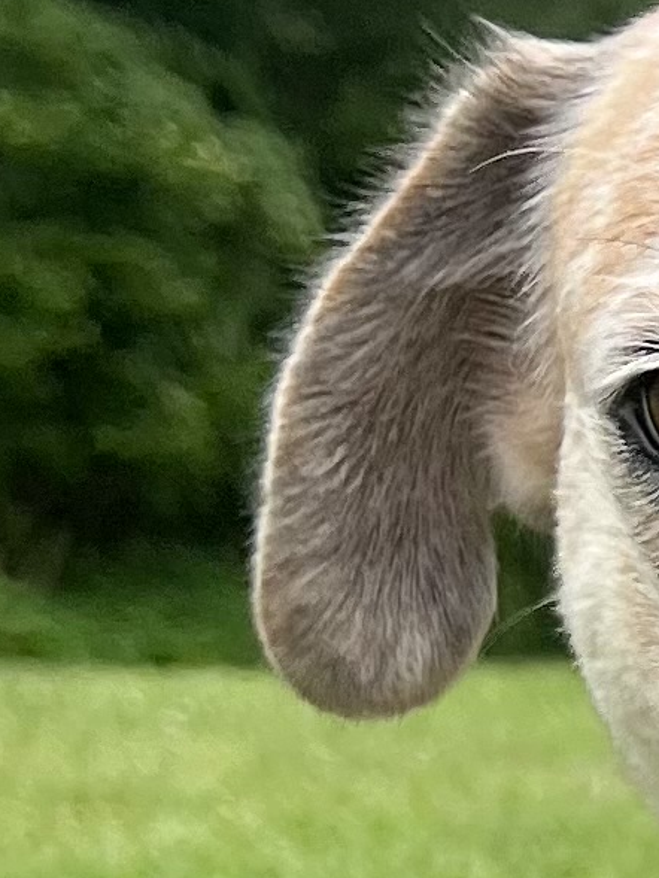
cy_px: 1230
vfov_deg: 10.8
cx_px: 2032
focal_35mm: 178
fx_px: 4517
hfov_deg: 7.3
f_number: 1.5
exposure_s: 1/1224
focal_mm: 5.7
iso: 50
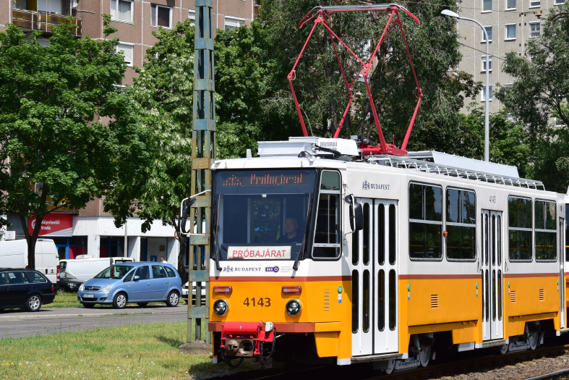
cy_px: 123
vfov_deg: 11.5
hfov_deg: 17.1
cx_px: 406
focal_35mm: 119
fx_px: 1881
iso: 200
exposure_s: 1/1000
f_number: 6.3
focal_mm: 48
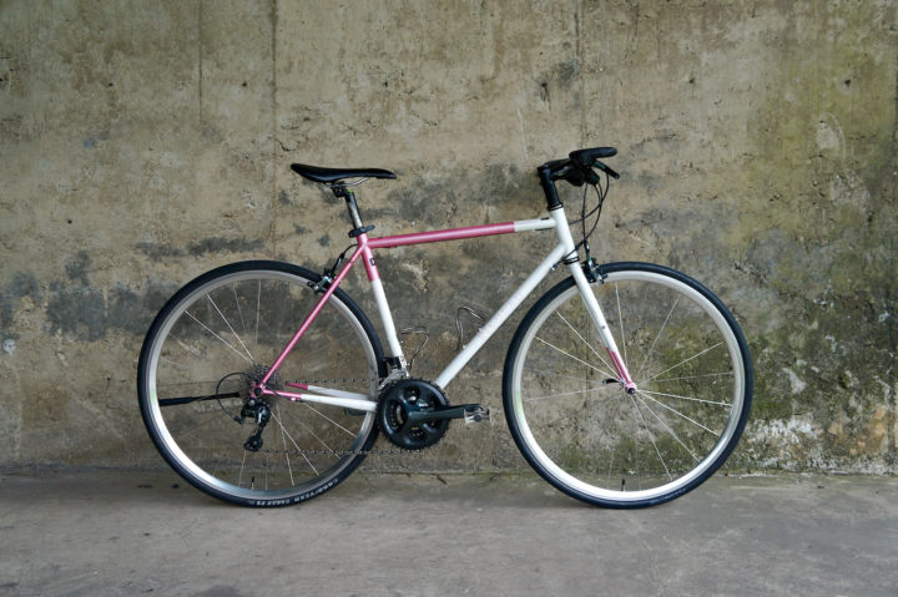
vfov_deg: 35.4
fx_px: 935
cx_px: 449
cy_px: 298
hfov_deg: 51.3
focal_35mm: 38
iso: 200
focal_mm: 25
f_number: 4.5
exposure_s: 1/80
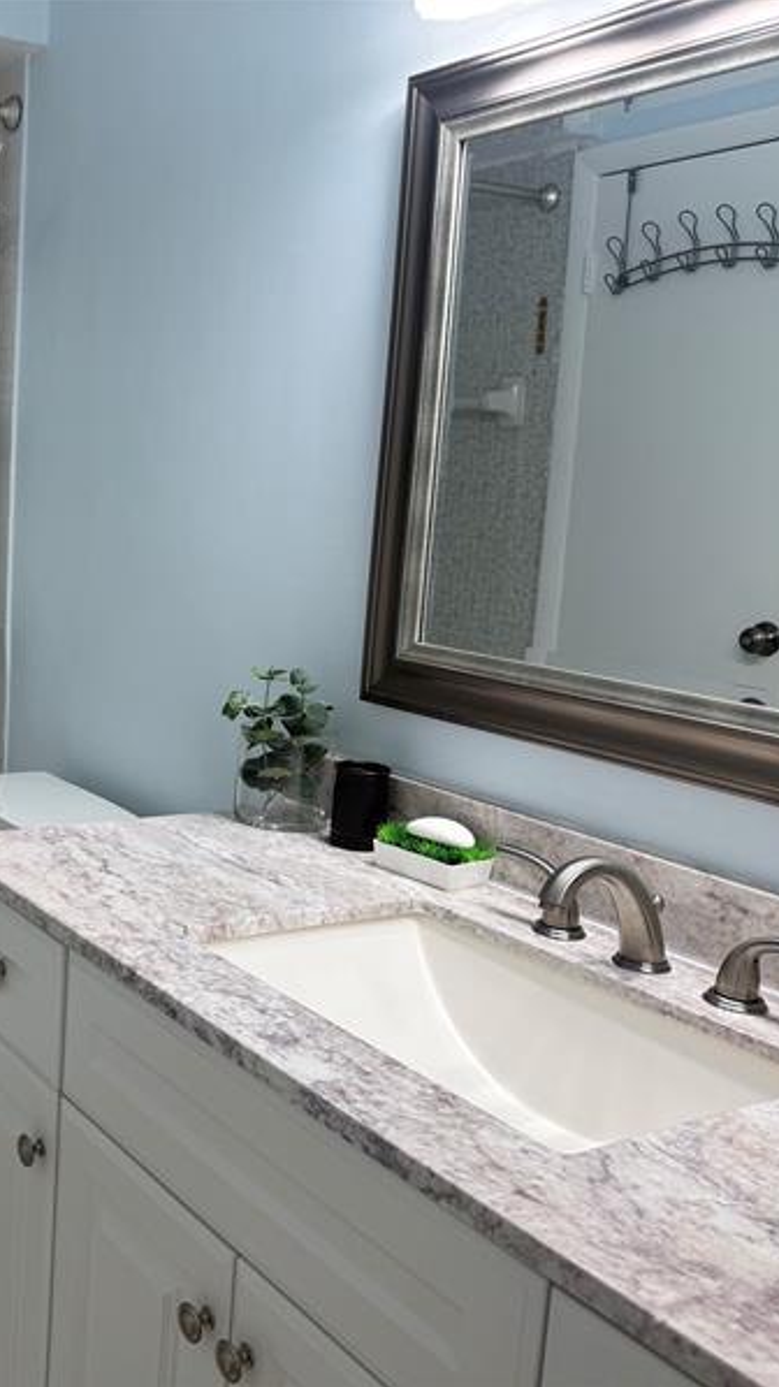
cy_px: 694
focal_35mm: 35
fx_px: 1286
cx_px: 28
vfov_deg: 56.6
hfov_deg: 31.5
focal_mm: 6.76
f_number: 1.78
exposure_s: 1/130
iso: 50
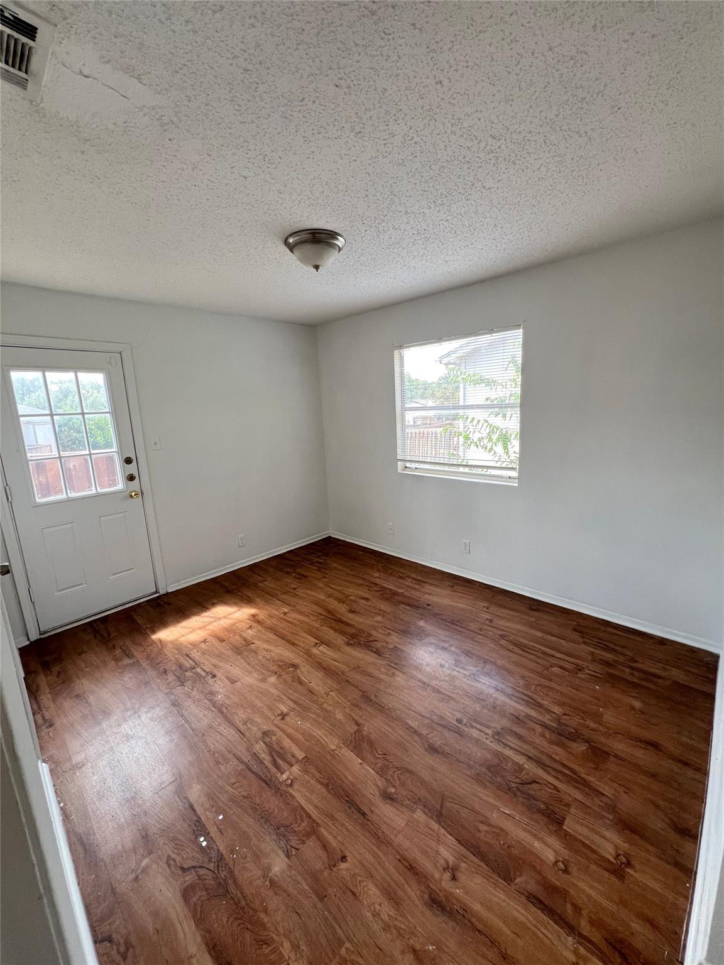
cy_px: 482
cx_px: 362
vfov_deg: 106.2
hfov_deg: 89.9
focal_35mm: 13
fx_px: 363
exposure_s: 1/99
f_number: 1.8
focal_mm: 1.57
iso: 125
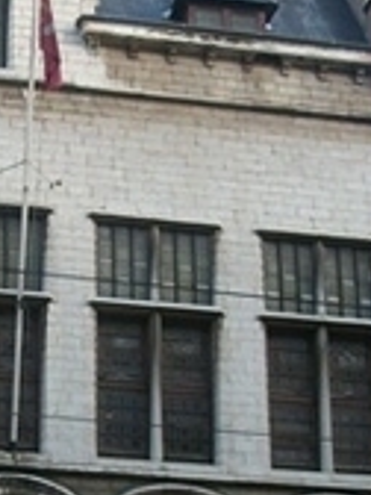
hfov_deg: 12.8
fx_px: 1629
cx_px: -35
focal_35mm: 114
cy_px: 342
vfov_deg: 17.2
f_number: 2.9
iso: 80
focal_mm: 5.7
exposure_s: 1/160
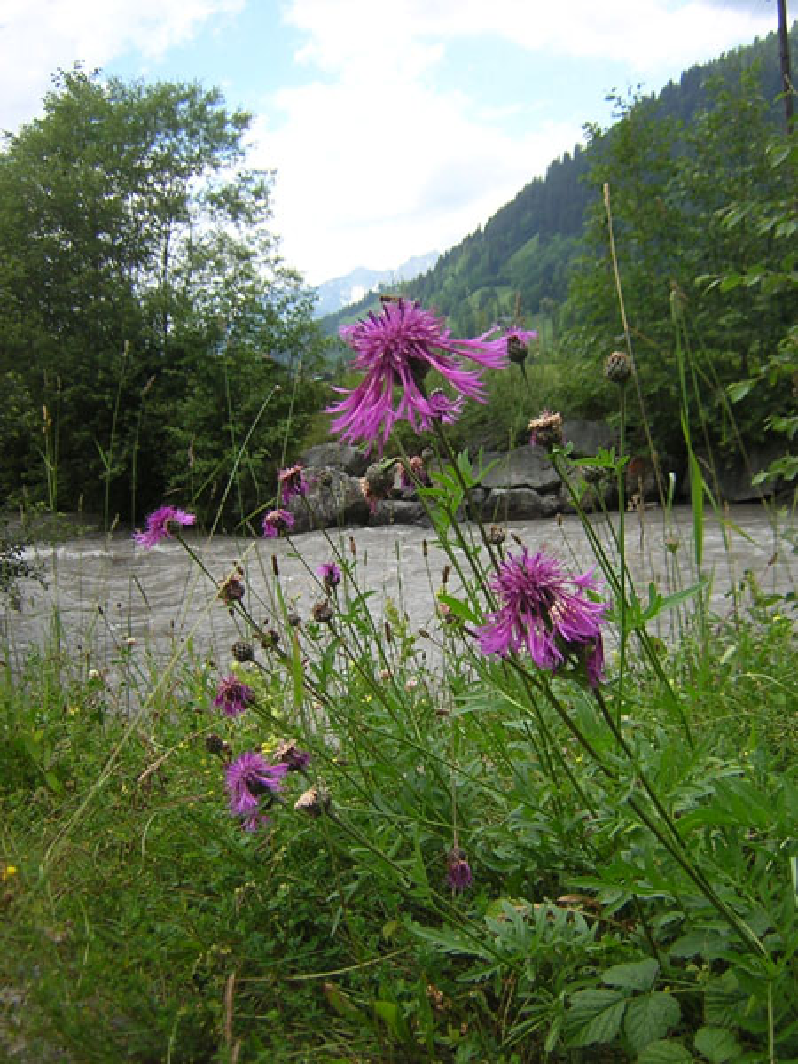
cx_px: 399
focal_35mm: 36
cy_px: 532
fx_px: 1107
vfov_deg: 51.4
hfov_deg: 39.7
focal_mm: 4.7
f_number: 2.6
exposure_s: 1/401
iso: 100
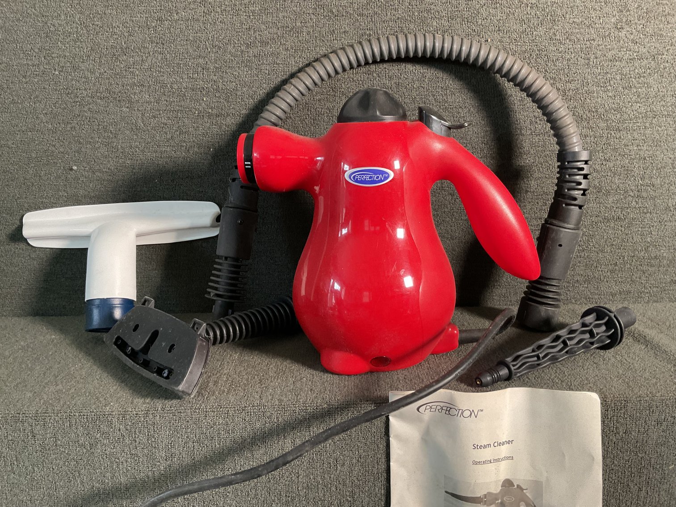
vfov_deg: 48.2
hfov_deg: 61.7
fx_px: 566
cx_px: 338
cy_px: 254
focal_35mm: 29
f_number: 1.8
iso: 200
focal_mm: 3
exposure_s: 1/60
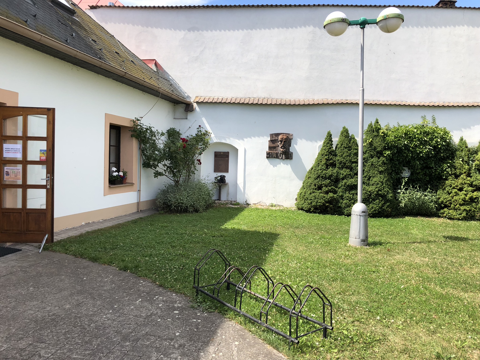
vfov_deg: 49.7
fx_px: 388
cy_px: 180
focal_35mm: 28
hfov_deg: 63.4
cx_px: 240
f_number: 1.8
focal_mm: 3.99
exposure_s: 1/1000
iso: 20
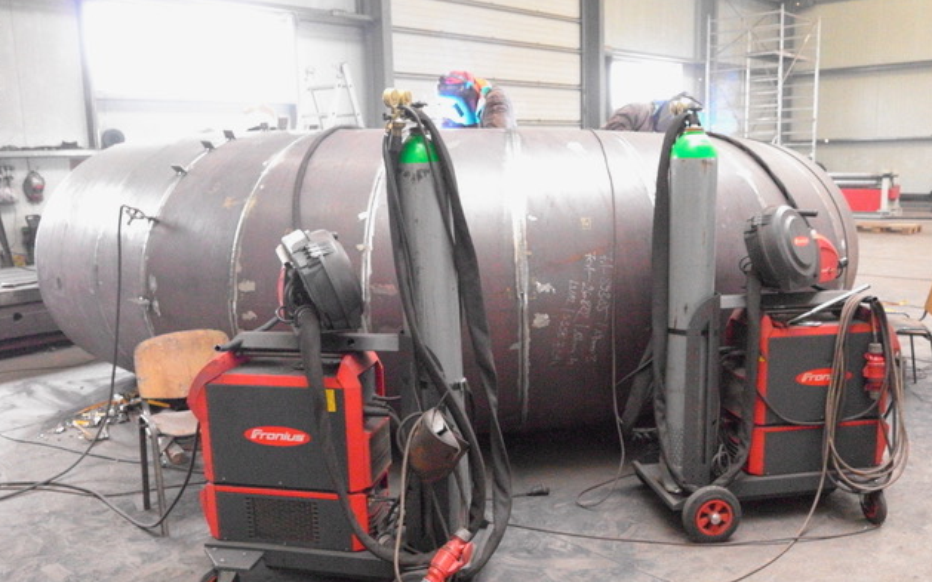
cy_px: 284
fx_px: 762
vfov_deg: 41.8
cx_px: 464
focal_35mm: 30
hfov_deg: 62.9
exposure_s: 1/250
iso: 12500
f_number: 5.6
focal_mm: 18.9
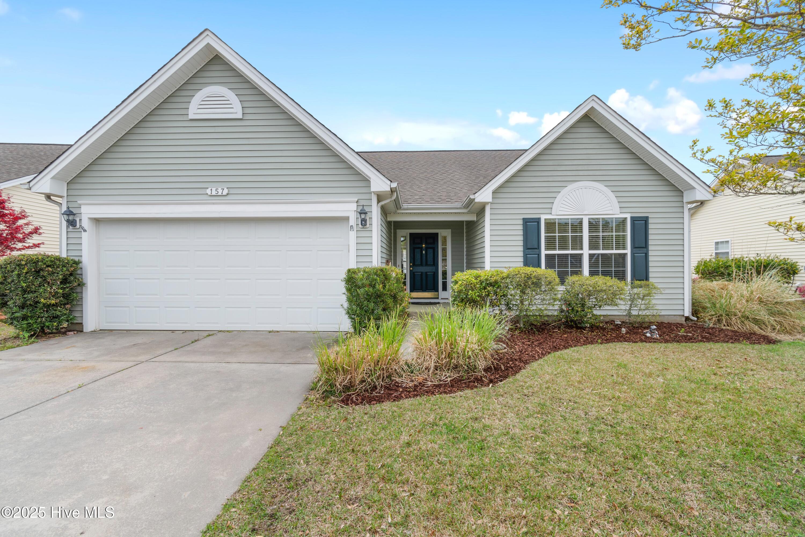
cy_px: 268
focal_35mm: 15
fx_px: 335
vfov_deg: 77.3
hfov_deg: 100.4
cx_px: 402
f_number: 6.3
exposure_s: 1/160
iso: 100
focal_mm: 10
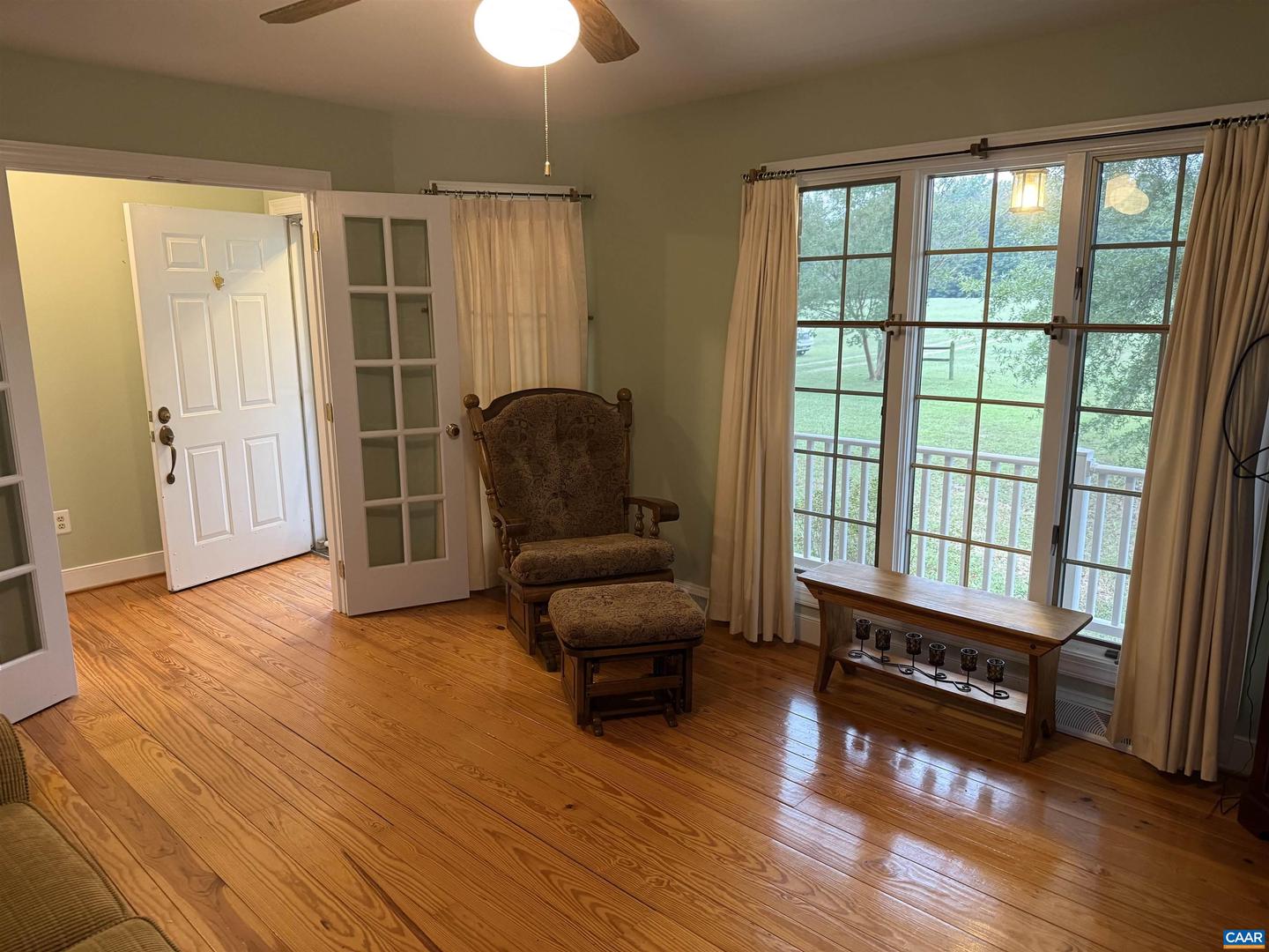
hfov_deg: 71.6
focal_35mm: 24
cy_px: 476
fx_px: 880
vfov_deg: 56.8
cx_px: 634
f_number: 1.78
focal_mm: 6.76
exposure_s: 1/60
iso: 320
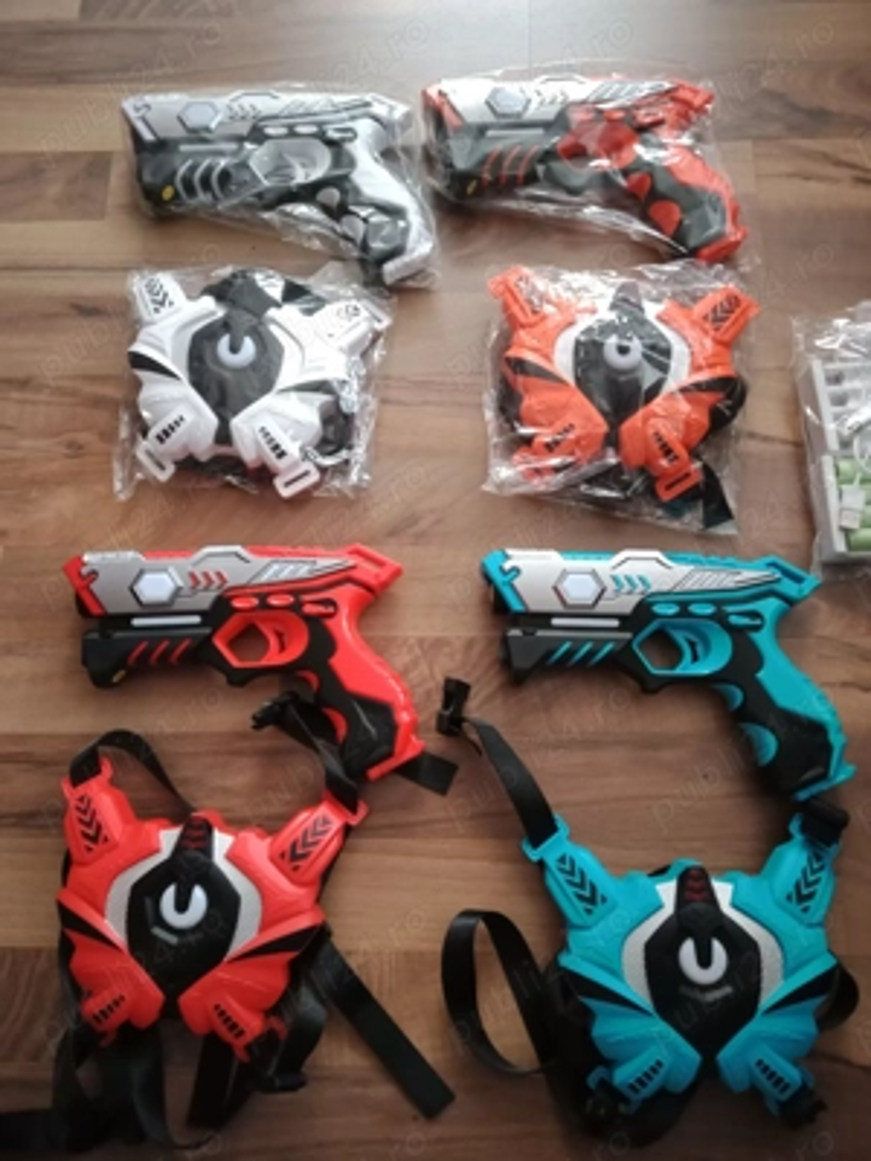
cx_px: 436
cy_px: 580
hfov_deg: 49.7
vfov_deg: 63.4
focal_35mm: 28
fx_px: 939
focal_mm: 3.37
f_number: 2.2
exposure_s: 1/33.3
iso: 1238
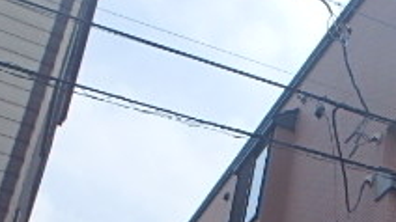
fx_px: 724
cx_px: 516
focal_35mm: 69
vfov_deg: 16.0
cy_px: 330
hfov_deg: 26.1
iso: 125
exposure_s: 1/640
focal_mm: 3.7
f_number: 6
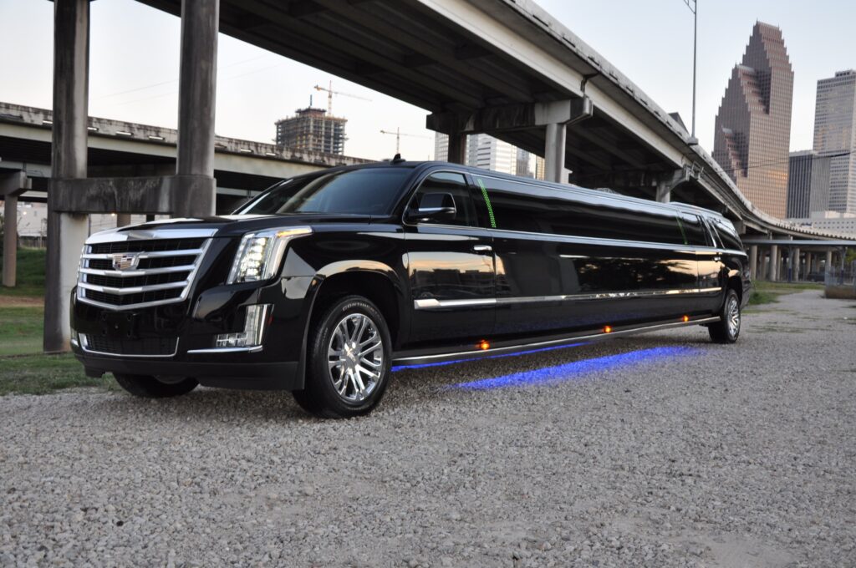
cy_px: 284
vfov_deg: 36.8
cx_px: 428
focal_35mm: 36
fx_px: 855
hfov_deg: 53.2
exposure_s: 1/30
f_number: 5.6
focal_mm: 24
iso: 400
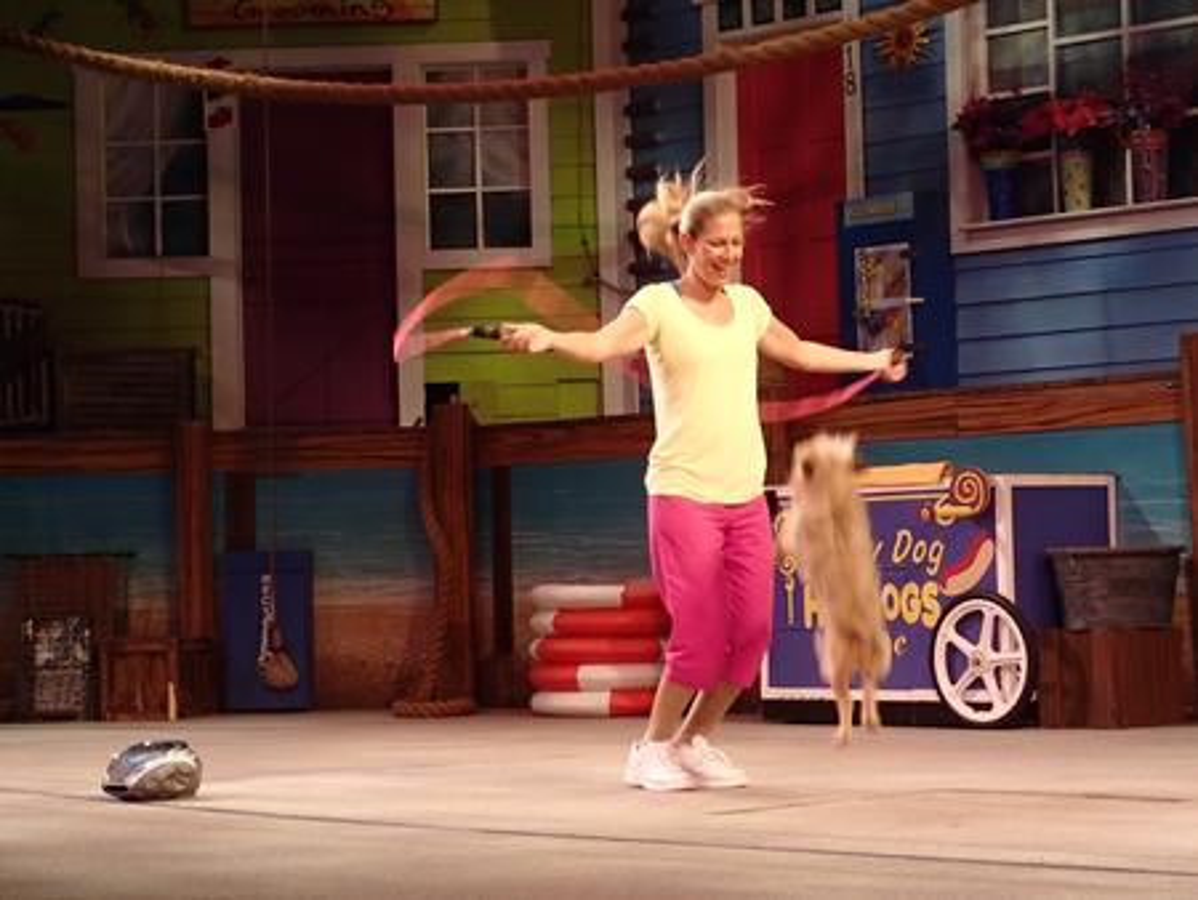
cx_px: 599
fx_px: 2770
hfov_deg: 24.4
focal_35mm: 80
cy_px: 450
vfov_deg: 18.5
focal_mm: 14.4
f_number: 4.4
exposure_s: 1/80
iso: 400
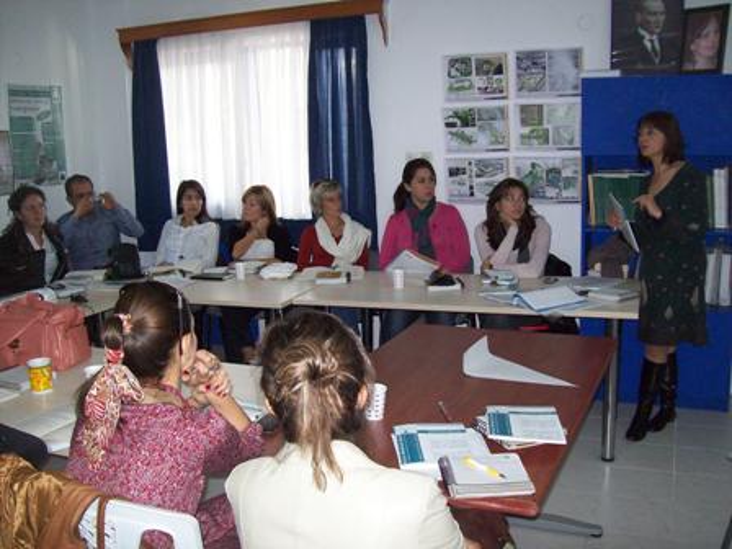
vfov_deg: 39.7
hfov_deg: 51.4
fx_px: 761
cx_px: 366
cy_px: 274
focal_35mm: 36
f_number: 2.7
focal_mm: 6
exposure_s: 1/64
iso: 200
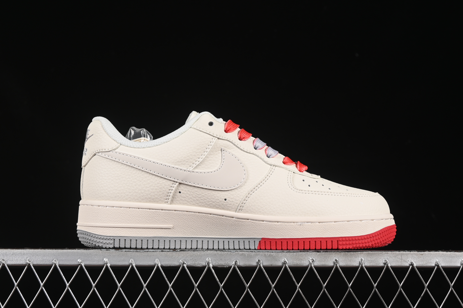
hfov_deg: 27.0
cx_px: 232
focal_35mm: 75
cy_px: 154
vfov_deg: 18.2
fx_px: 965
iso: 160
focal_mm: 50
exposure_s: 1/80
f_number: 8
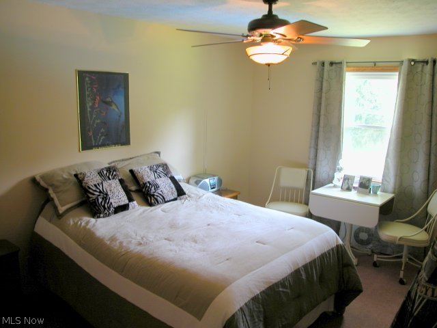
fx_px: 353
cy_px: 164
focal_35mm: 28
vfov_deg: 49.7
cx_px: 218
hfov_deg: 63.4
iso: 102
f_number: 2.8
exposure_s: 1/9.7
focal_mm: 7.1
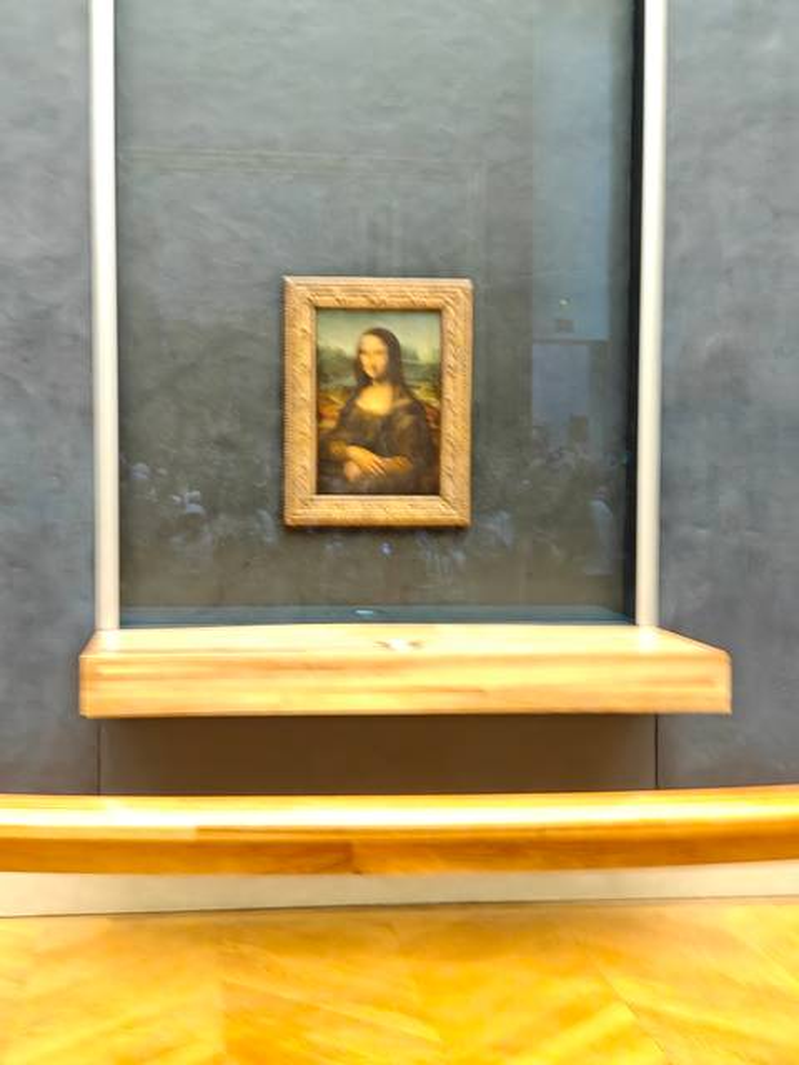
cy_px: 532
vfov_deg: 42.1
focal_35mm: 45
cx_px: 400
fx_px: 1385
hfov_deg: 32.2
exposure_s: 1/24
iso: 2000
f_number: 2
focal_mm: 7.1
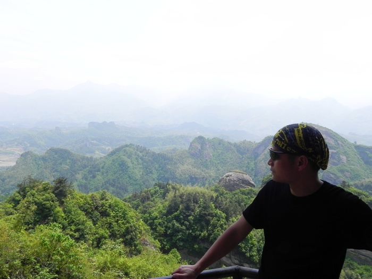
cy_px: 140
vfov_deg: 42.9
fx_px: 355
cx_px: 186
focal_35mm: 33
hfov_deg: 55.4
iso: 160
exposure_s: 1/264
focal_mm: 5.9
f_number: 6.3
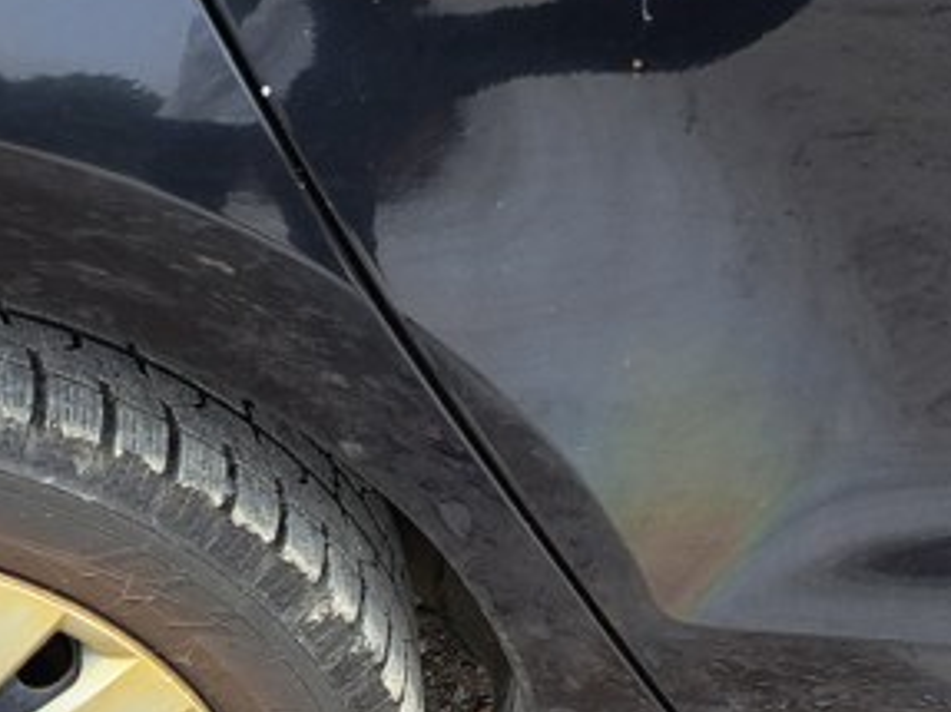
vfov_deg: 21.5
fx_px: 1840
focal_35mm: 67
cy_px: 626
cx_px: 20
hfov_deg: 27.5
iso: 50
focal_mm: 5.23
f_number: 1.8
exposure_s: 1/416
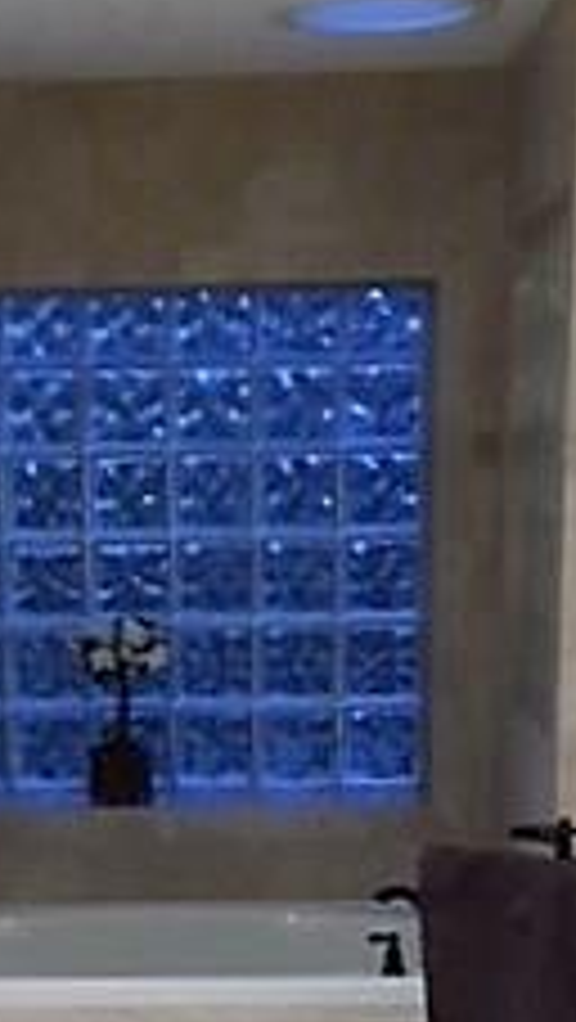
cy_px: 1011
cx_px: 119
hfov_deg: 13.9
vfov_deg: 23.5
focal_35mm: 87
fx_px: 2358
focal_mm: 4.15
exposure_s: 1/20
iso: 200
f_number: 2.2
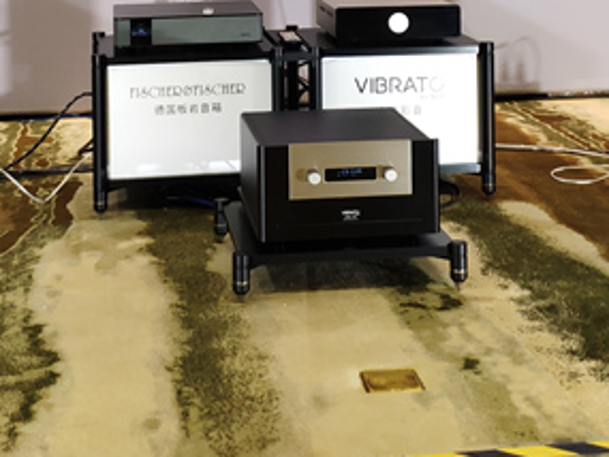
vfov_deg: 23.0
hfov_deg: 32.7
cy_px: -77
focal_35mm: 59
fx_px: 1038
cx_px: 280
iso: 544
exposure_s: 1/100
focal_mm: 4.22
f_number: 1.8
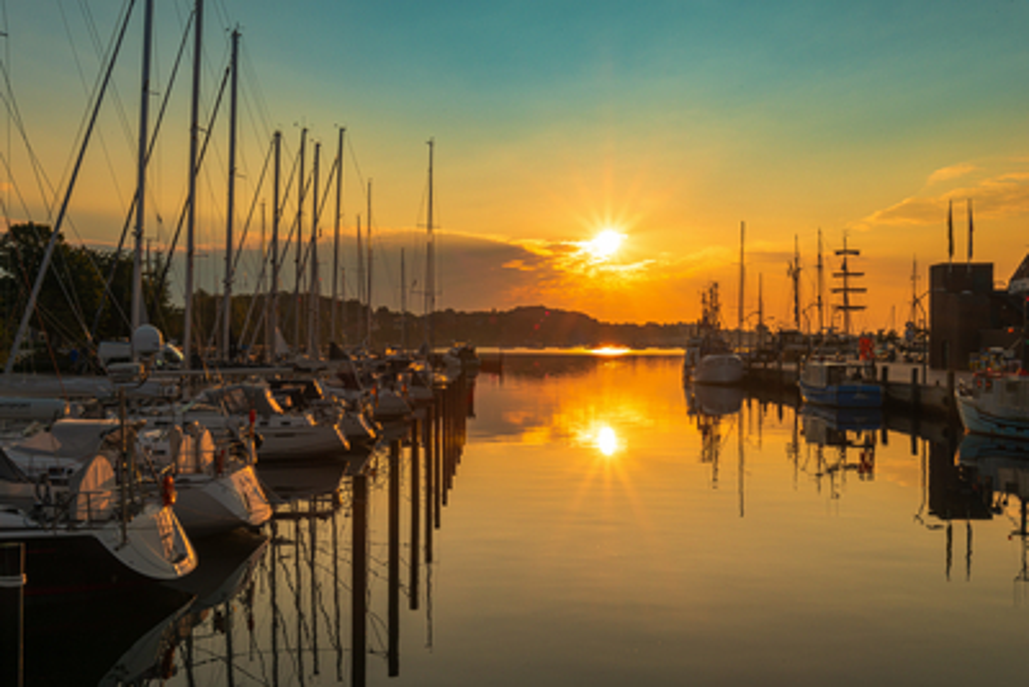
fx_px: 1001
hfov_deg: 54.4
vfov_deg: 37.9
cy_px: 344
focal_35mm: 35
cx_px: 514
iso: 100
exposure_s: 1/100
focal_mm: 35
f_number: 25
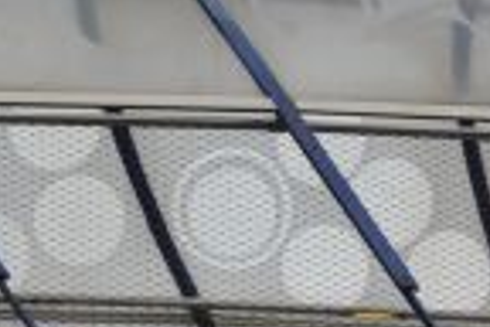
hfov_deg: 9.1
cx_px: 361
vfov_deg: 6.0
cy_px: 388
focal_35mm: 226
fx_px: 3076
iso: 220
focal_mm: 34
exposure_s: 1/125
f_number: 5.6
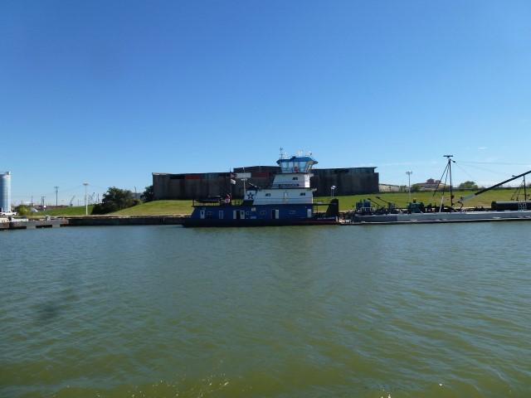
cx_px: 266
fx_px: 368
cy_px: 199
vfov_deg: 56.8
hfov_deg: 71.6
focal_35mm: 24
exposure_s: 1/1000
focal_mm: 4.3
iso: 100
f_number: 4
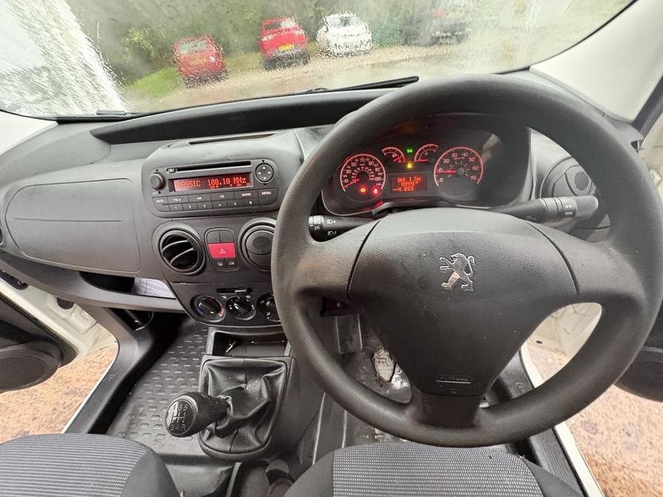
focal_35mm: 14
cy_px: 248
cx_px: 332
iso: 1000
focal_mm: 2.22
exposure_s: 1/40
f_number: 2.2
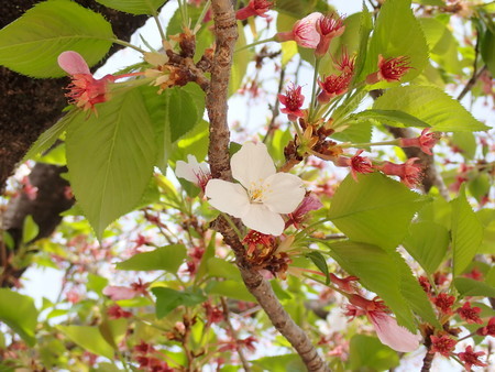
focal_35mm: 58
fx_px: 830
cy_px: 186
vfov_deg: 25.3
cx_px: 248
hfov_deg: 33.2
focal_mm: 10.35
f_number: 5
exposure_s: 1/200
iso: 100
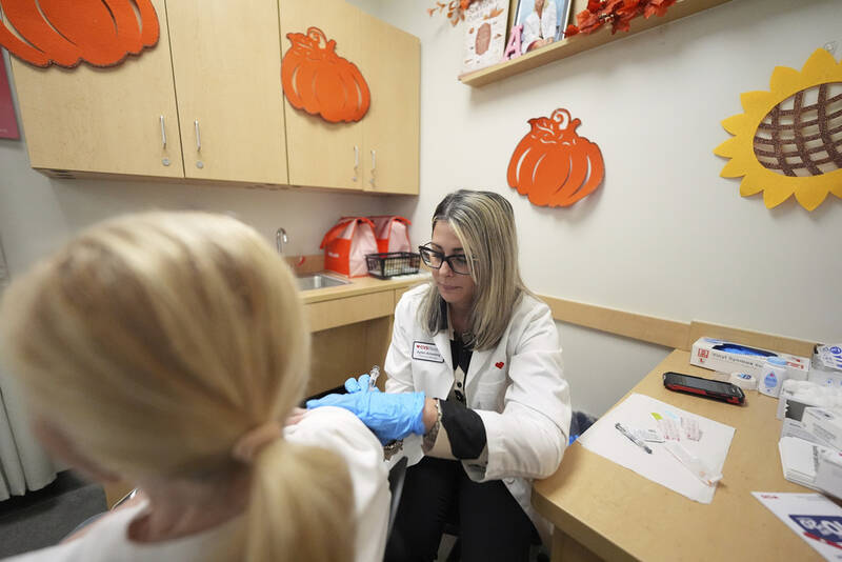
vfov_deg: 81.3
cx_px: 421
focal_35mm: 14
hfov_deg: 104.2
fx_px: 328
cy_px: 281
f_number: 1.8
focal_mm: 14
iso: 6400
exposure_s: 1/2500
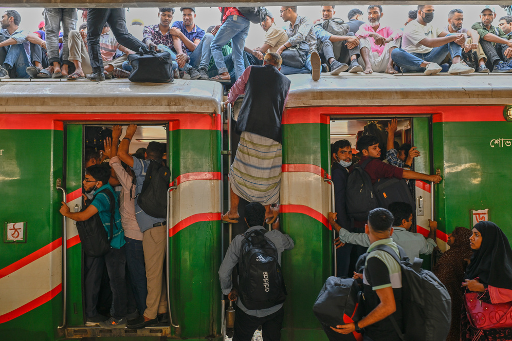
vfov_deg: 36.9
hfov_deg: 53.1
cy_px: 170
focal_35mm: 36
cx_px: 253
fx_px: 512
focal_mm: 35
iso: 200
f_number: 3.5
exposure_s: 1/100
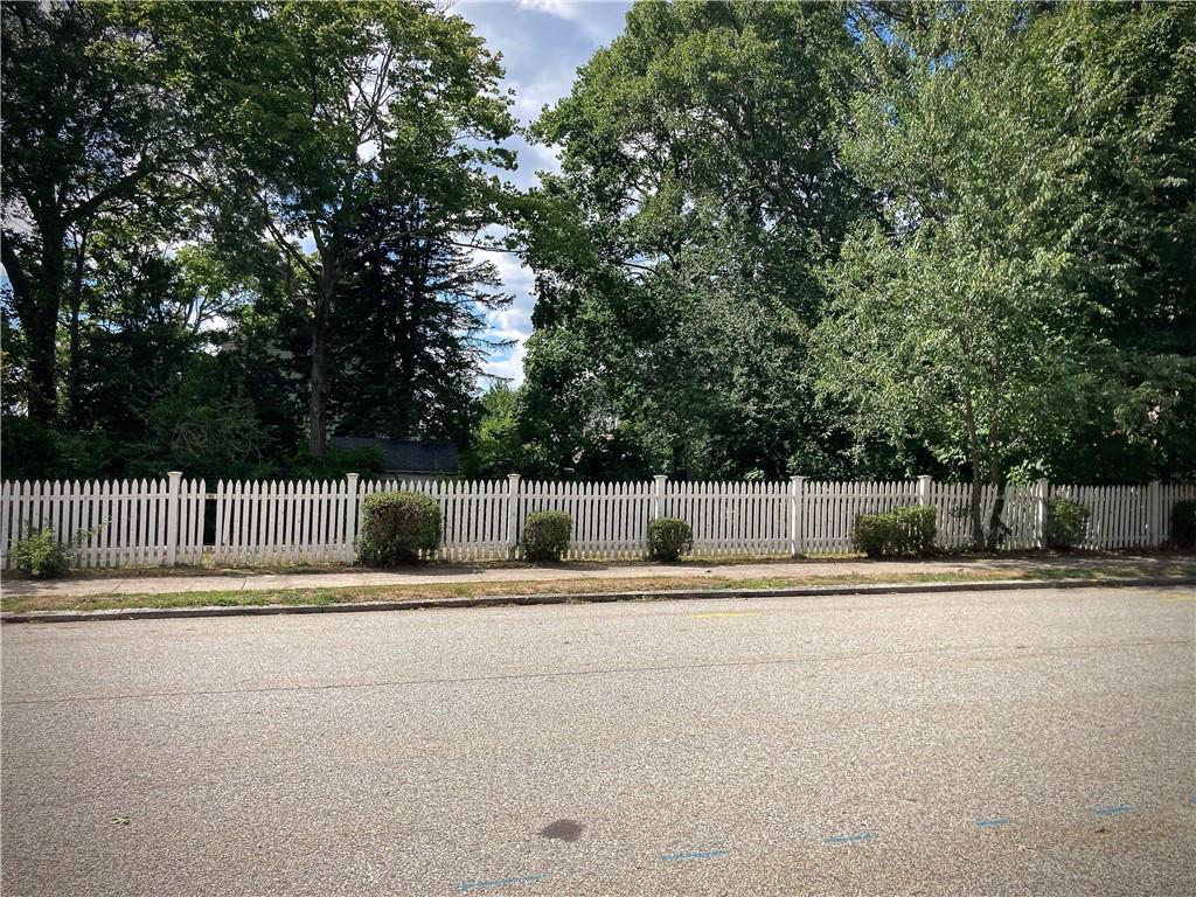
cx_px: 598
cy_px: 448
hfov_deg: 63.4
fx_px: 967
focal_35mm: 28
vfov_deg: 49.7
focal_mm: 3.99
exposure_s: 1/1600
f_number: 1.8
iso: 20
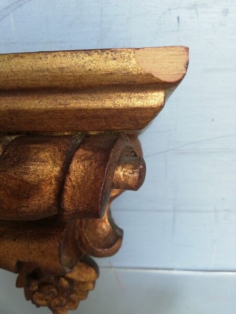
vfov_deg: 67.3
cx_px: 118
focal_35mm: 26
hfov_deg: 53.1
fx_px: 236
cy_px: 157
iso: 100
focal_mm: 3.81
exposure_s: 1/60
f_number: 2.2
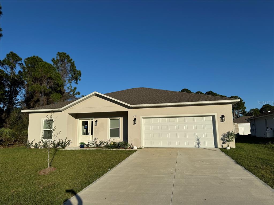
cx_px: 137
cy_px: 102
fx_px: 190
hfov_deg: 71.6
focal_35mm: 24
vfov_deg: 56.8
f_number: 1.78
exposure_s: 1/9009
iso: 80
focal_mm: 6.86
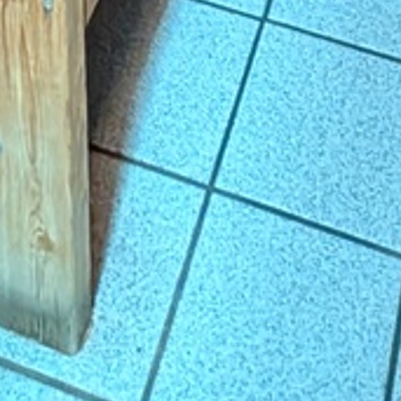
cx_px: 192
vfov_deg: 11.0
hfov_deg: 19.5
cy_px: -837
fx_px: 1166
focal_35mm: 89
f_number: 1.7
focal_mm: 2.02
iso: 1258
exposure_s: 1/24
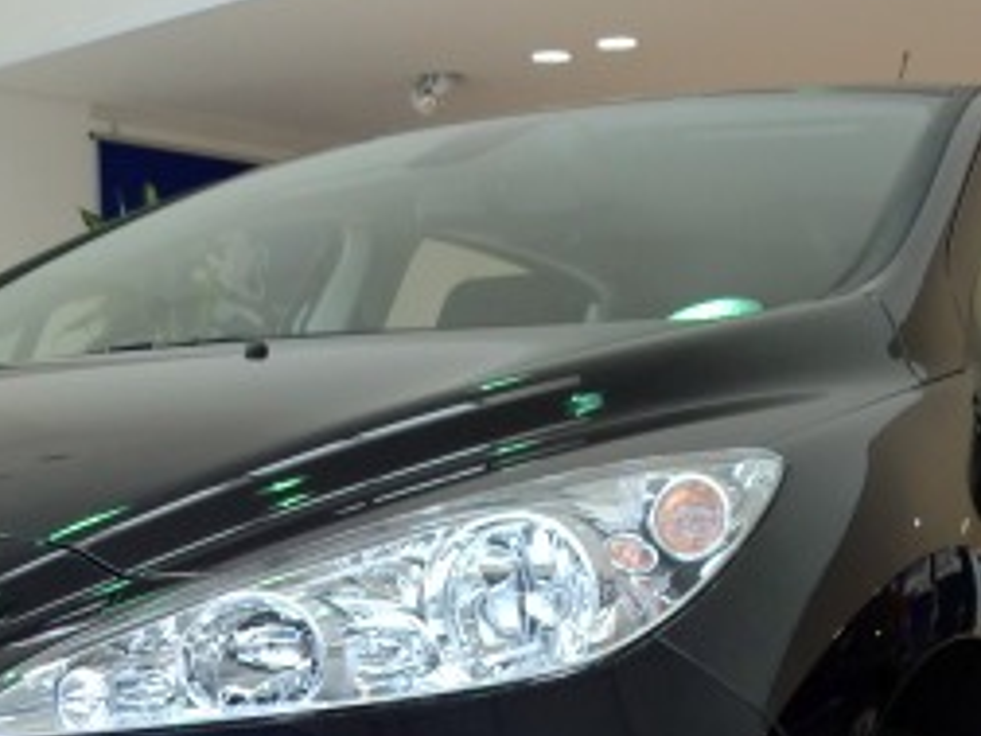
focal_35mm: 89
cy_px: 826
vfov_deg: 16.1
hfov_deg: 21.8
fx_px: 2522
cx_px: 237
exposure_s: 1/60
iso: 64
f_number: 3.1
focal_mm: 6.3
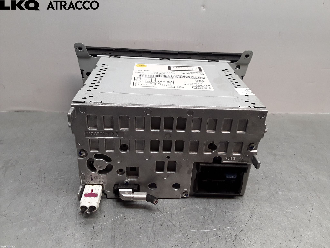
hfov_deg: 63.4
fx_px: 267
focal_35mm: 28
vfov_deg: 49.7
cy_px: 124
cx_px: 165
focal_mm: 2.91
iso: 64
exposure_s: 1/100
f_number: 1.9
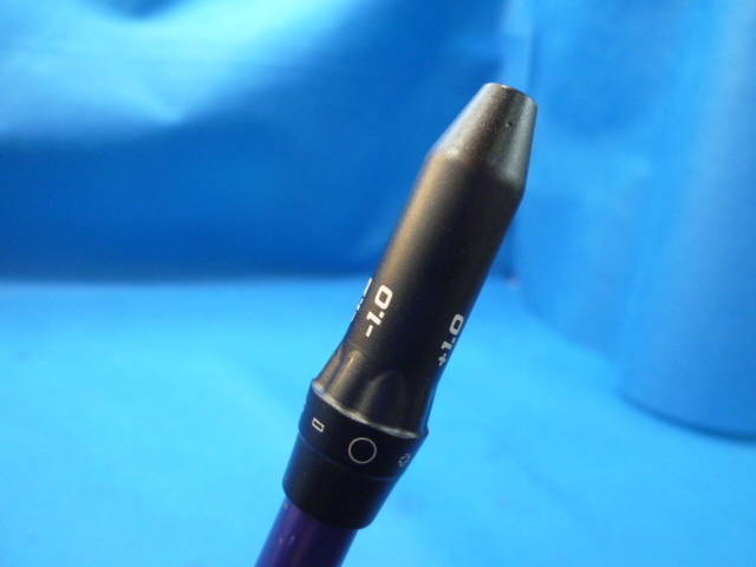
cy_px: 284
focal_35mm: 25
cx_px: 378
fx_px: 546
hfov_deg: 69.4
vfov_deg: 54.9
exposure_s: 1/30
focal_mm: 4.5
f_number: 2.8
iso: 400
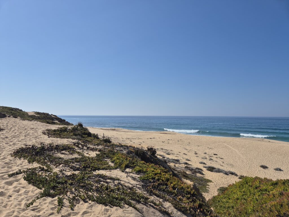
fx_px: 192
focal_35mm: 23
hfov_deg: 73.9
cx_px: 144
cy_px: 108
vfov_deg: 58.9
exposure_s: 1/3800
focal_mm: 5.4
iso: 25
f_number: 1.8
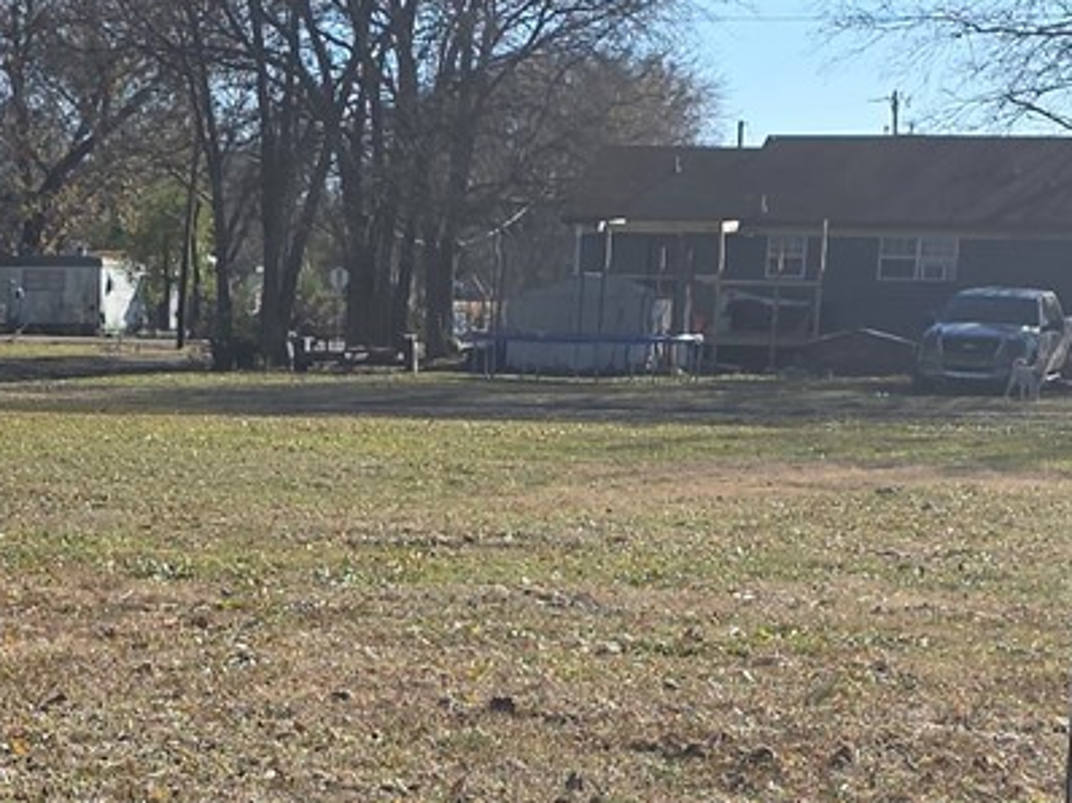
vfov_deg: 13.0
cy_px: 970
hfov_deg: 17.2
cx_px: -81
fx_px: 3435
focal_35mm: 111
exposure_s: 1/790
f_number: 1.7
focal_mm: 6.3
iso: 12
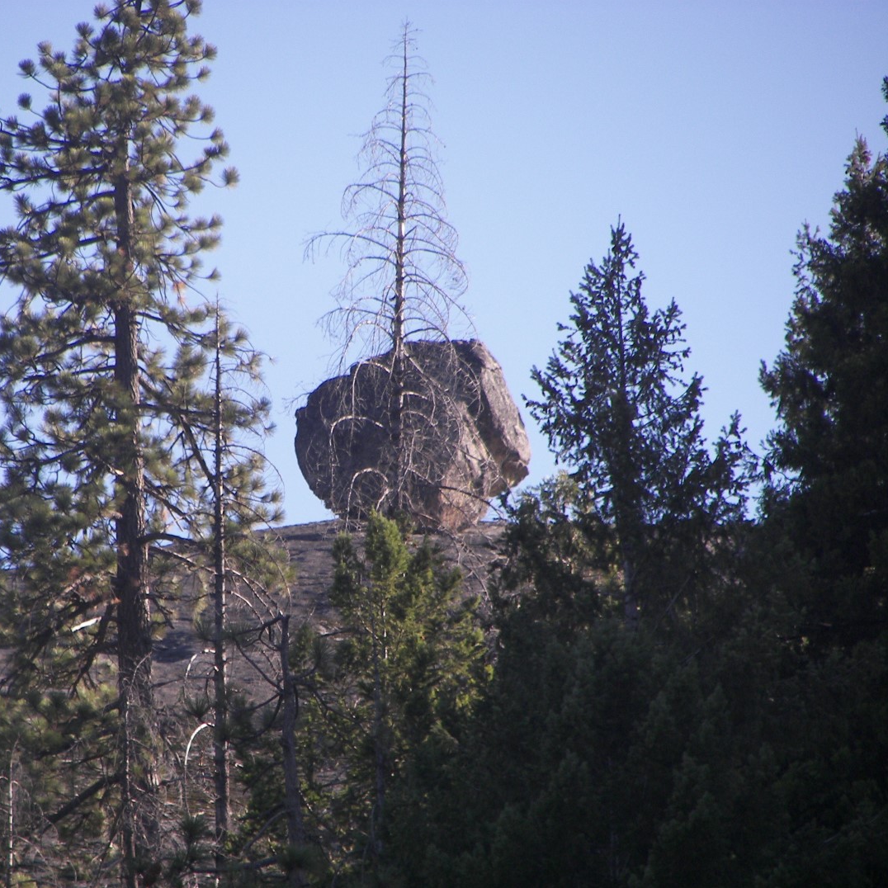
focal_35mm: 511
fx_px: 14831
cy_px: 444
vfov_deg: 3.4
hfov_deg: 3.4
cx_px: 295
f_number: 3.7
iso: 64
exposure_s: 1/400
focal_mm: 72
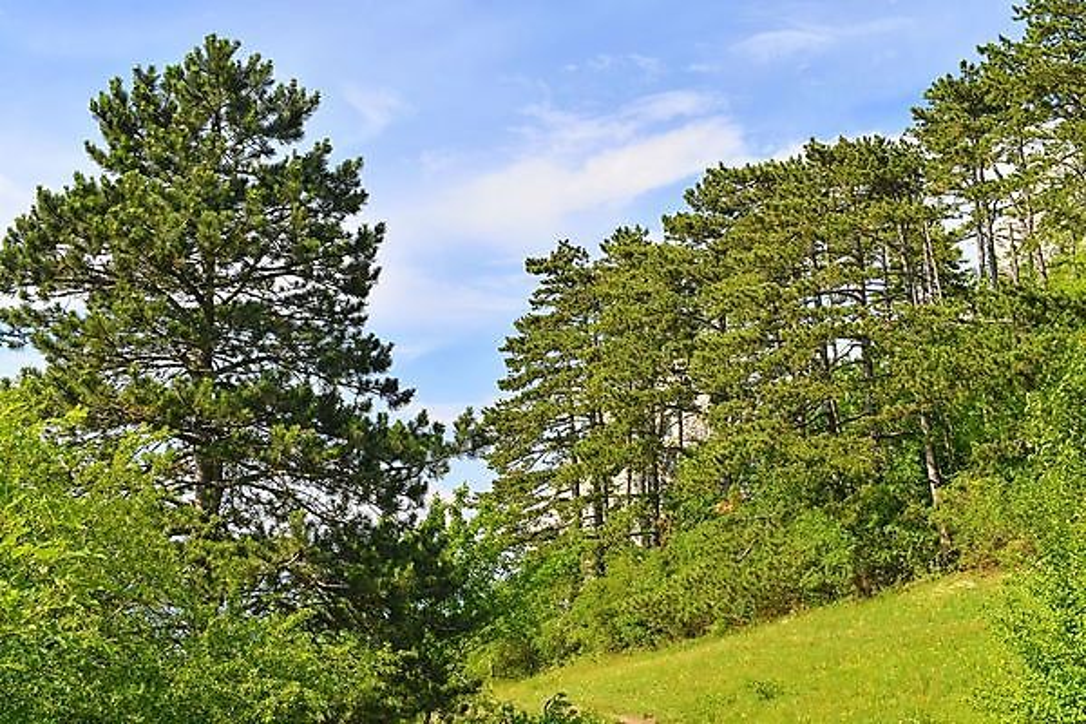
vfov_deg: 29.9
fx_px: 1357
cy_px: 362
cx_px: 543
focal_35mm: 45
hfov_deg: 43.6
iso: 100
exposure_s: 1/80
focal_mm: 30
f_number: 10
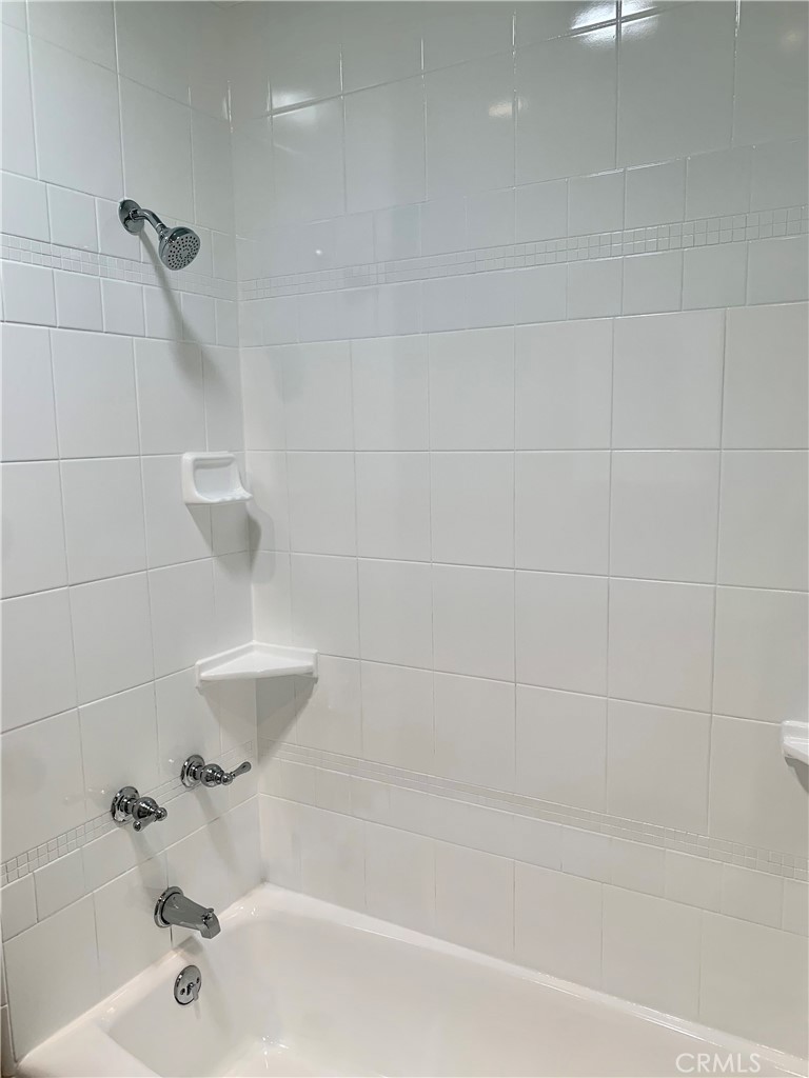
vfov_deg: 67.3
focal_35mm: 26
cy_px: 539
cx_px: 404
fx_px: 810
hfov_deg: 53.1
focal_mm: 4.25
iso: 64
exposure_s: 1/120
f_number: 1.8
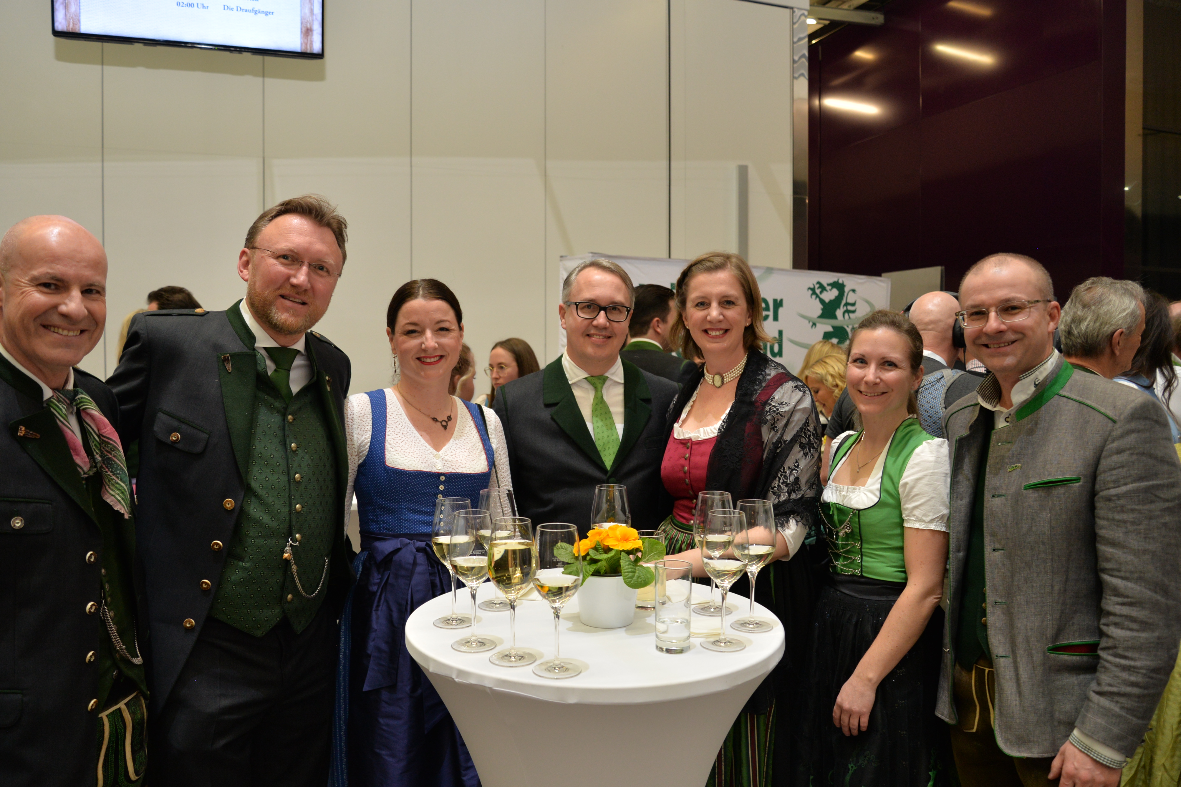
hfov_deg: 67.3
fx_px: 886
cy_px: 410
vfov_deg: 47.9
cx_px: 551
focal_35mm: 27
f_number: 4
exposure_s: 1/60
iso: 800
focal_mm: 24
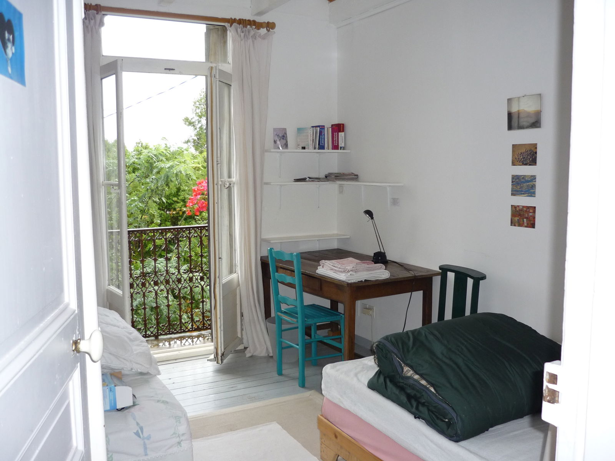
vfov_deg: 42.9
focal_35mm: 33
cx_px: 308
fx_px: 586
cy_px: 230
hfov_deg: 55.4
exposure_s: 1/30
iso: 160
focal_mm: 5.5
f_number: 2.8
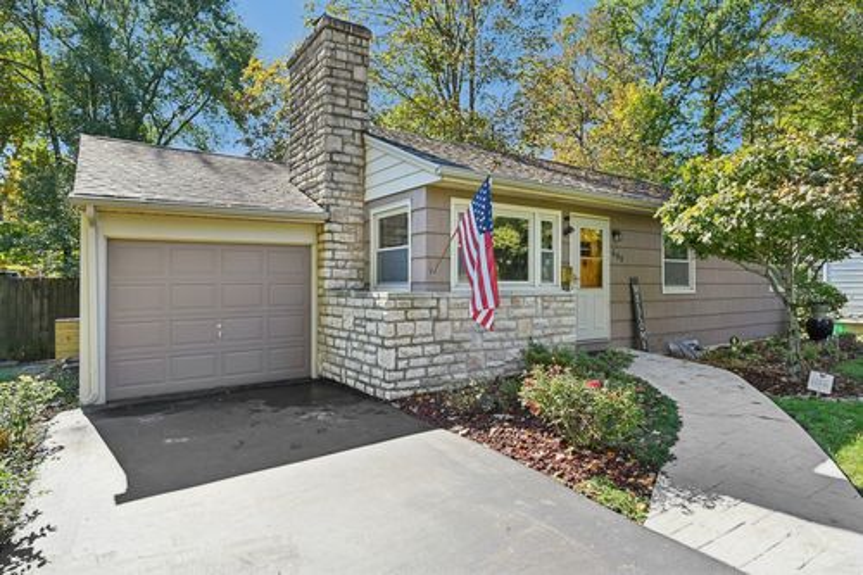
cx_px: 432
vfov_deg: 61.9
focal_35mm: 20
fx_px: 479
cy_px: 288
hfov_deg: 84.0
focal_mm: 20
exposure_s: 1/350
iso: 400
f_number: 4
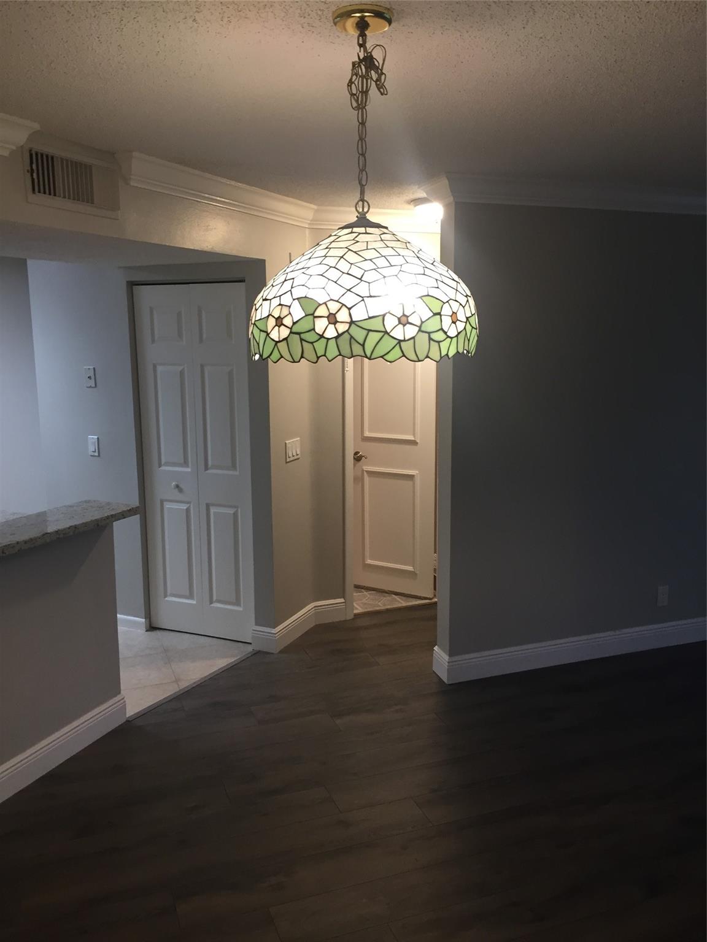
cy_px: 471
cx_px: 354
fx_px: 790
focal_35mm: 29
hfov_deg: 48.2
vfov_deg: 61.7
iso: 80
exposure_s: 1/30
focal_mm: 4.15
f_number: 2.2
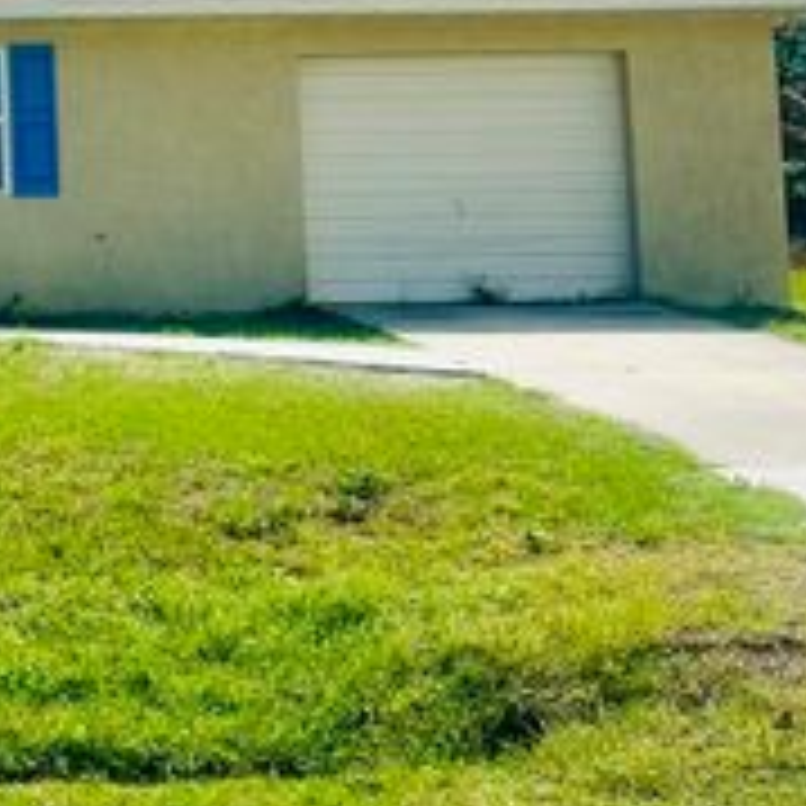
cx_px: -266
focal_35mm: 79
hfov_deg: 20.0
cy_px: 43
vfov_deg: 21.3
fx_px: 2081
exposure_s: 1/6211
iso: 80
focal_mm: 6.86
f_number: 1.78
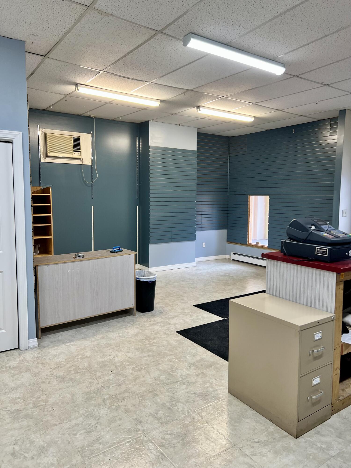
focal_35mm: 26
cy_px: 234
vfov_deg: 67.3
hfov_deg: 53.1
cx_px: 176
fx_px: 352
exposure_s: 1/120
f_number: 1.5
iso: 125
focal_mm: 5.7
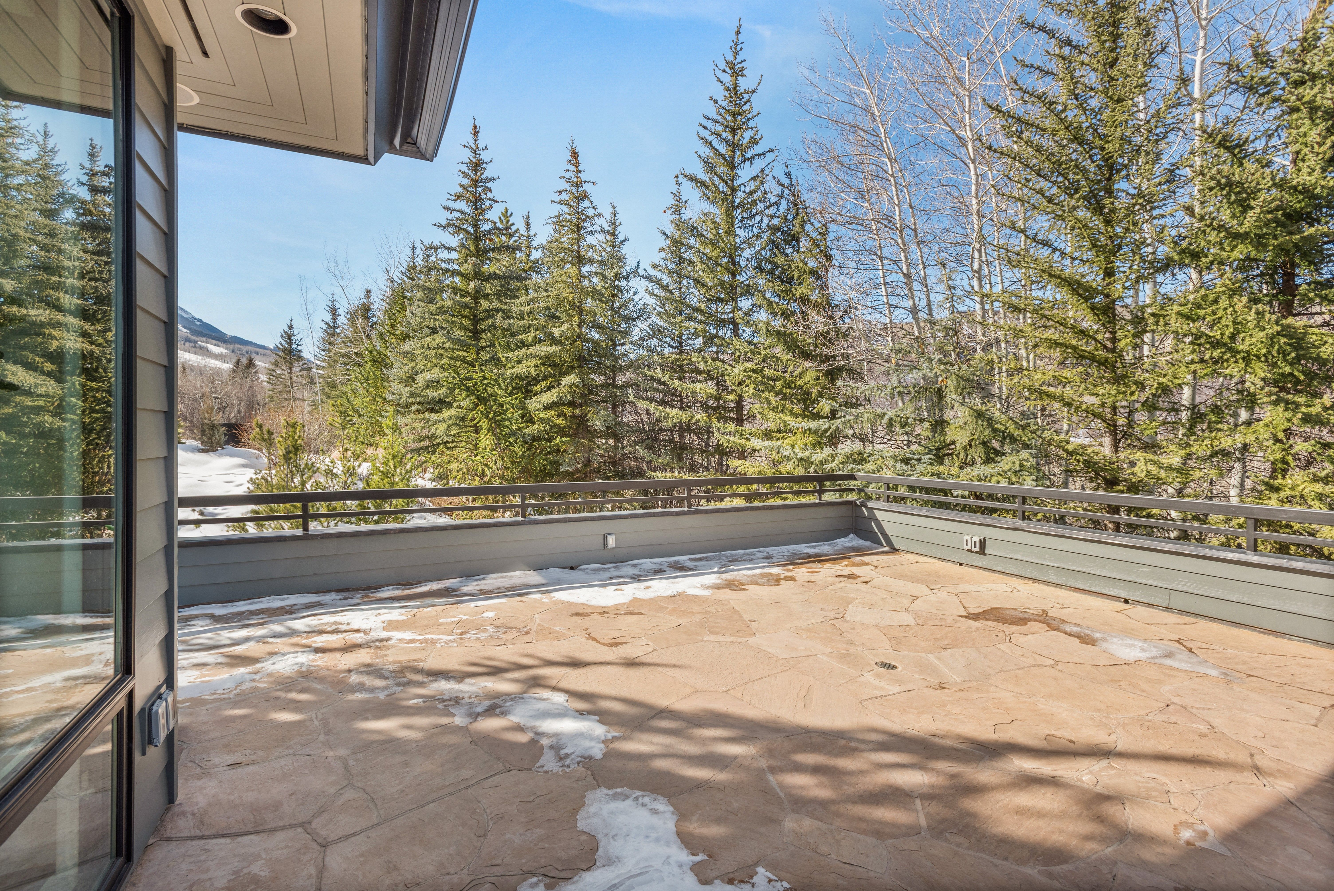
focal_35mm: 17
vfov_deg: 70.5
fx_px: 630
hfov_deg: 93.3
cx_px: 667
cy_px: 446
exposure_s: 1/125
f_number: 10
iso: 400
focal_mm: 17
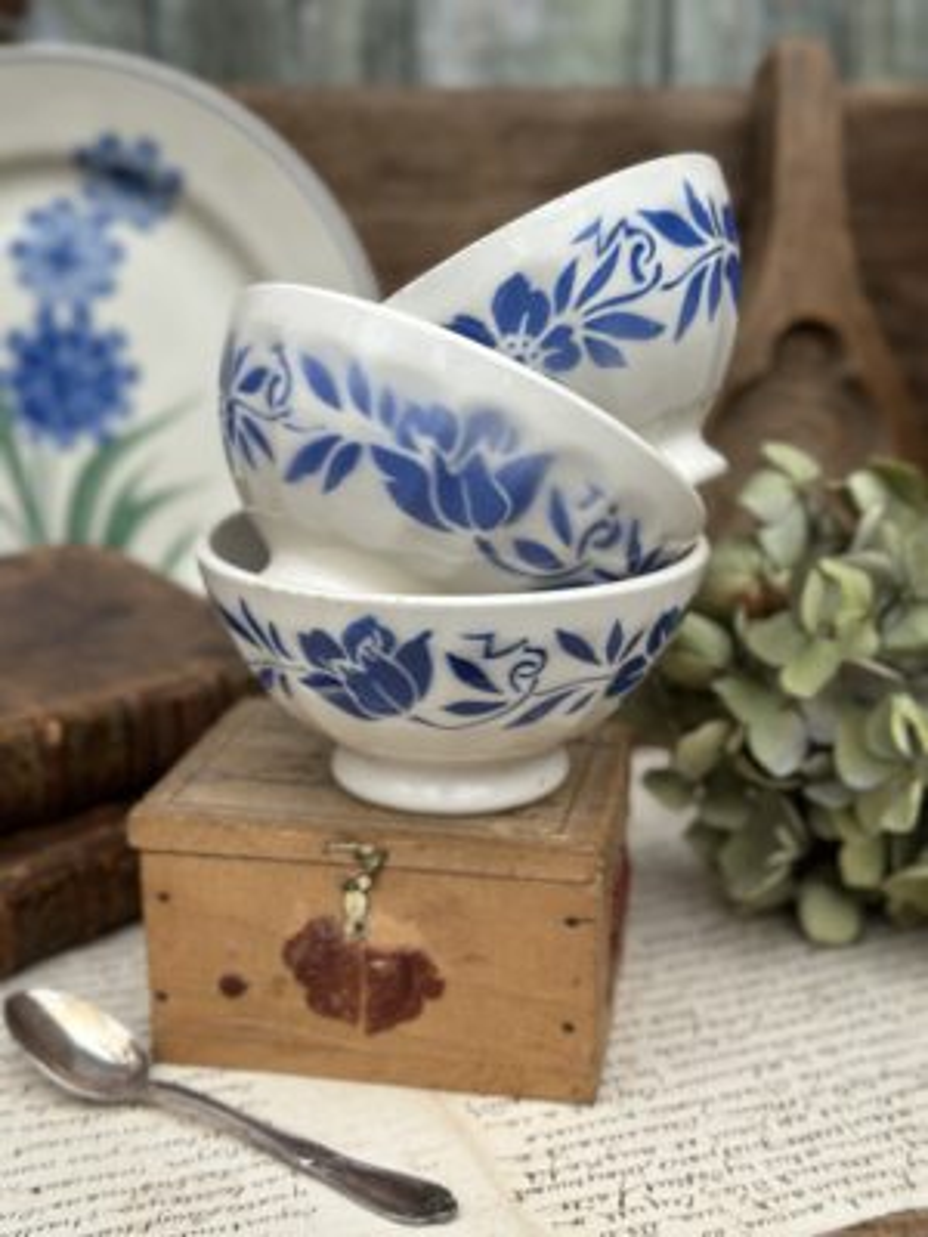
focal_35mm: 48
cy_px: 618
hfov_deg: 30.3
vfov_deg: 39.7
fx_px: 1716
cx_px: 464
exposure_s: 1/734
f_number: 1.78
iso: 80
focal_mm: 6.86
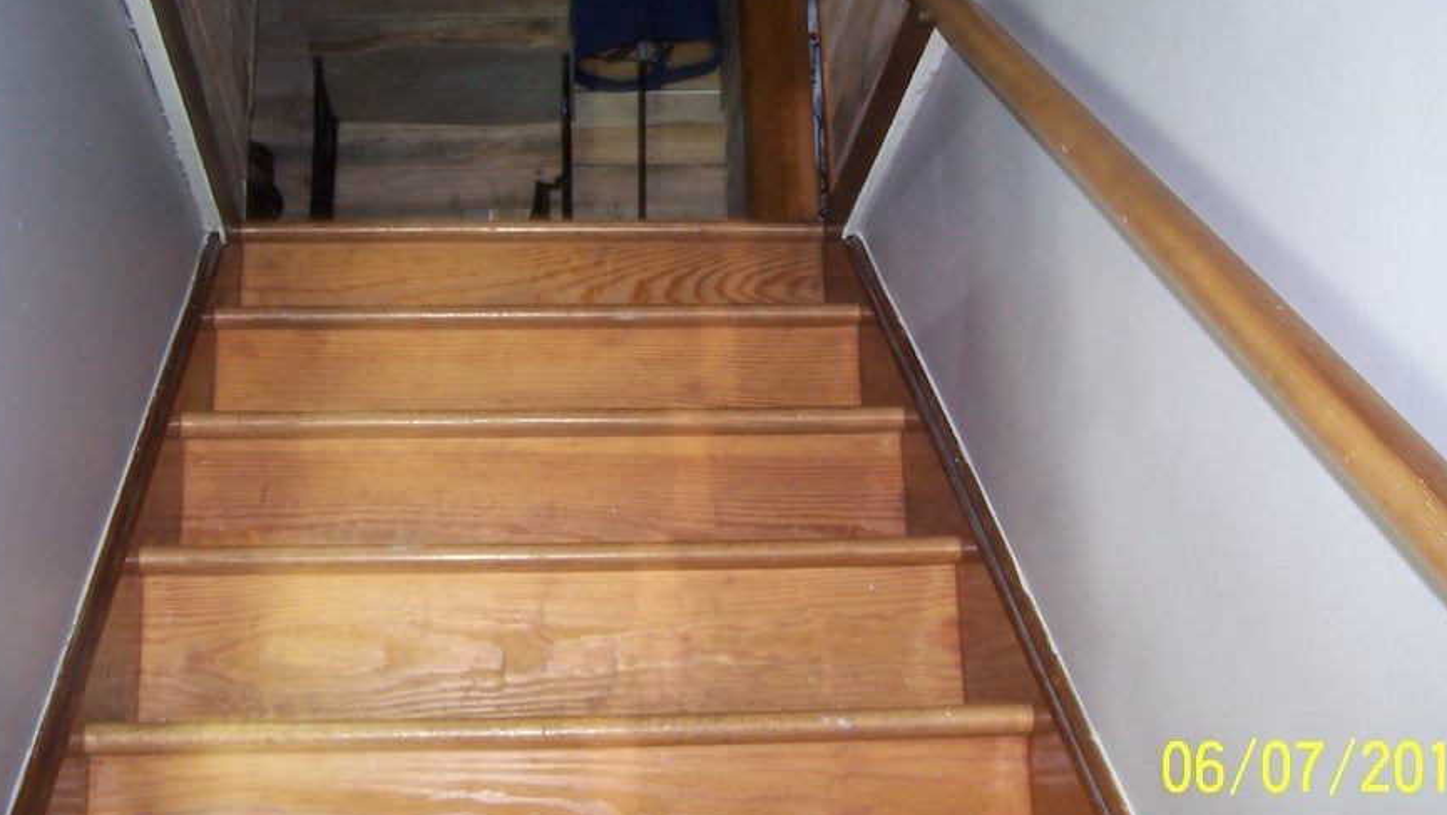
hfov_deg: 42.1
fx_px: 1880
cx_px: 728
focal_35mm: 49
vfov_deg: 24.4
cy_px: 303
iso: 80
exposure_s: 1/2
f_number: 2.8
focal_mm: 6.3
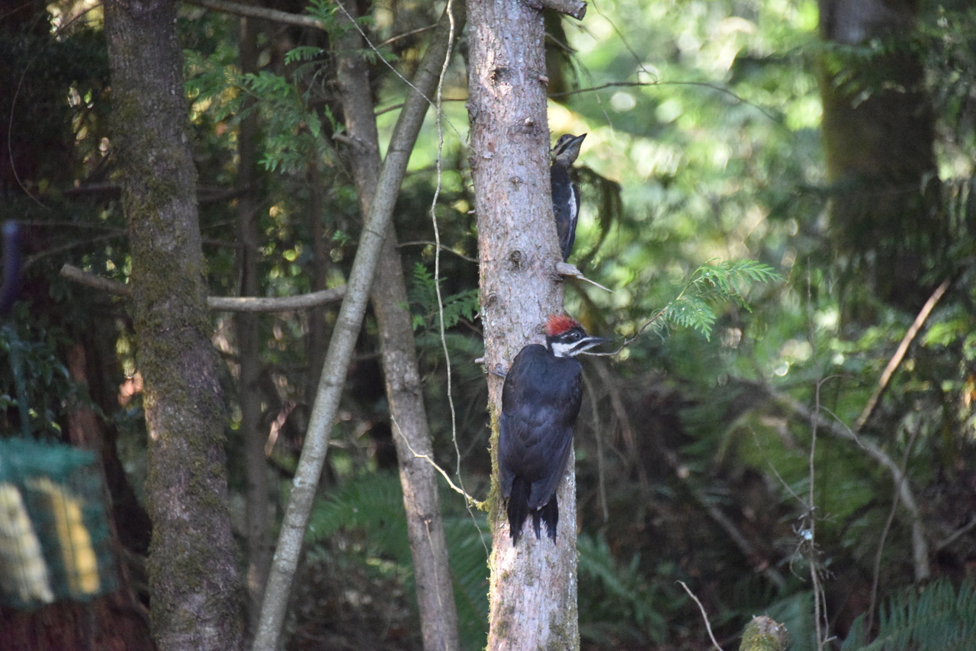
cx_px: 488
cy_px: 326
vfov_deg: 4.6
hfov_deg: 6.9
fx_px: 8135
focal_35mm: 300
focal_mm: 300
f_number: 5.6
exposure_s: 1/640
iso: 12800
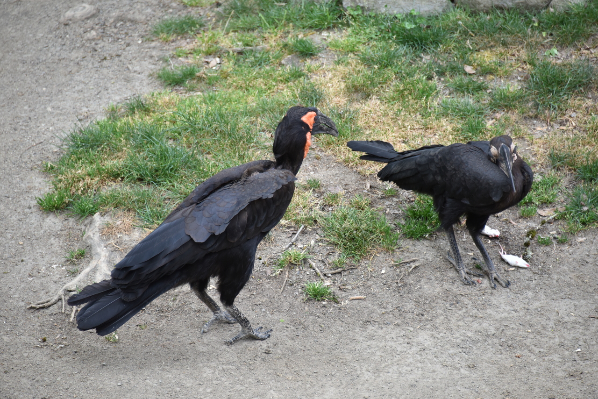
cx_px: 299
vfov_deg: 5.5
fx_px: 4153
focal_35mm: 250
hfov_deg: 8.2
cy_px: 200
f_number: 5.6
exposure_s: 1/500
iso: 1000
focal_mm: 250
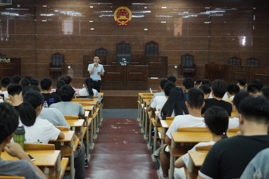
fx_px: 396
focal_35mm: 53
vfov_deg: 25.5
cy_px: 72
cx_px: 123
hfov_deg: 37.5
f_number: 4
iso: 1600
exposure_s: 1/100
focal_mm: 28
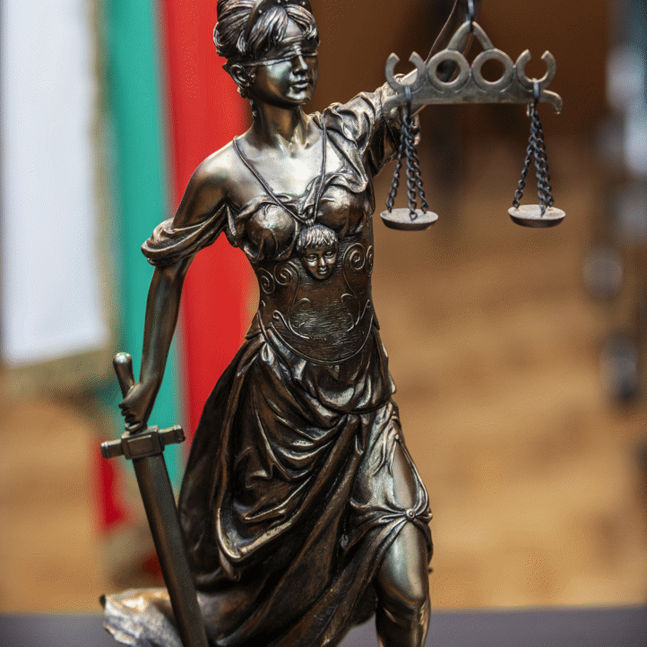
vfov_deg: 16.8
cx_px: 325
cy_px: 194
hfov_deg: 16.9
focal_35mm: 103
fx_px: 2178
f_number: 3.5
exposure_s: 1/160
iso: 320
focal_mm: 80
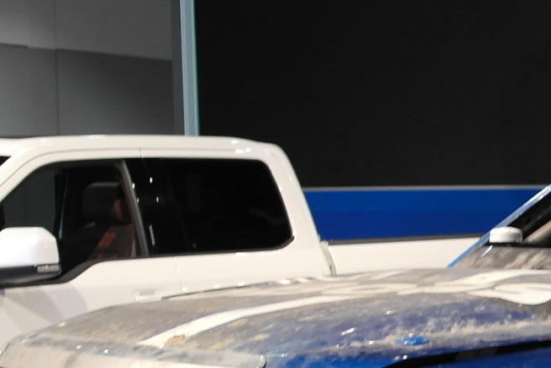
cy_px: 371
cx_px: 843
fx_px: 1760
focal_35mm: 115
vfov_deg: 11.8
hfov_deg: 16.2
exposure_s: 1/60
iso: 400
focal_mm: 20
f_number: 3.5
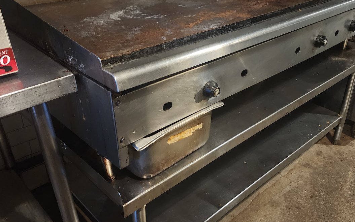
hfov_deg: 55.1
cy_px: 110
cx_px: 206
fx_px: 339
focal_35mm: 35
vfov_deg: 36.3
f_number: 1.8
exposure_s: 1/24
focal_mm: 6.4
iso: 800
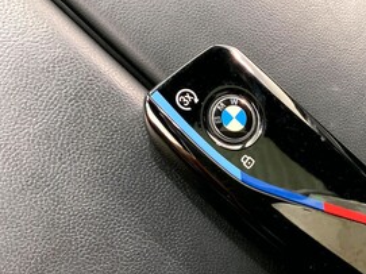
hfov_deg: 40.9
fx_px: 476
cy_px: 146
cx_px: 273
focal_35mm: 45
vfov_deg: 32.1
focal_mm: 3
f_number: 1.8
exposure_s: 1/60
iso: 200
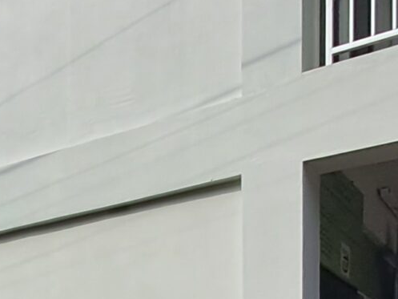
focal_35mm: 67
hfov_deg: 26.5
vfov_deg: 19.3
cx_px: -50
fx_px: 771
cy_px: 444
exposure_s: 1/1550
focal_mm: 1.42
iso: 40
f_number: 2.2
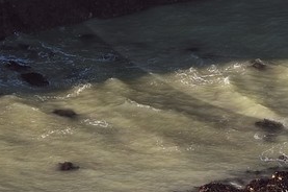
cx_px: 346
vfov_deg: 1.2
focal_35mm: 1099
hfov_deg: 1.9
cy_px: -255
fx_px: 8782
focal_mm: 190
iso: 200
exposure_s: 1/250
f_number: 8
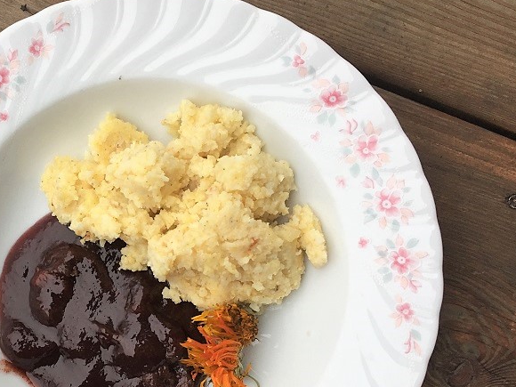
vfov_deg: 29.2
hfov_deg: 37.6
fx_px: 730
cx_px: 110
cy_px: 287
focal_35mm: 49
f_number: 2.2
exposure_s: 1/100
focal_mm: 4.15
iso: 50
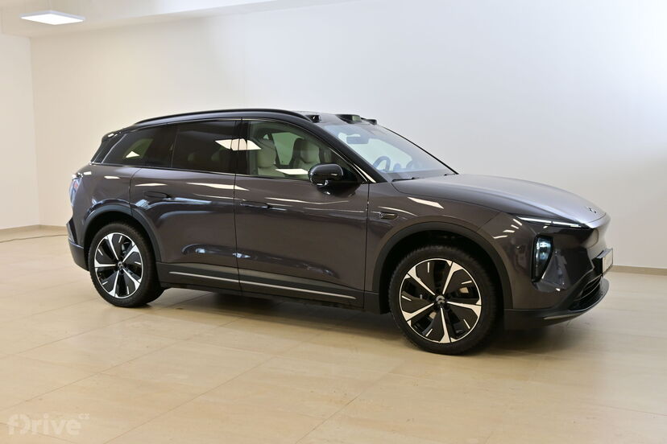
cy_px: 222
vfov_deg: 36.2
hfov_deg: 52.2
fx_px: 681
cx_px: 334
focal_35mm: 37
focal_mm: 24.5
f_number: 5
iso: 400
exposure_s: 1/100
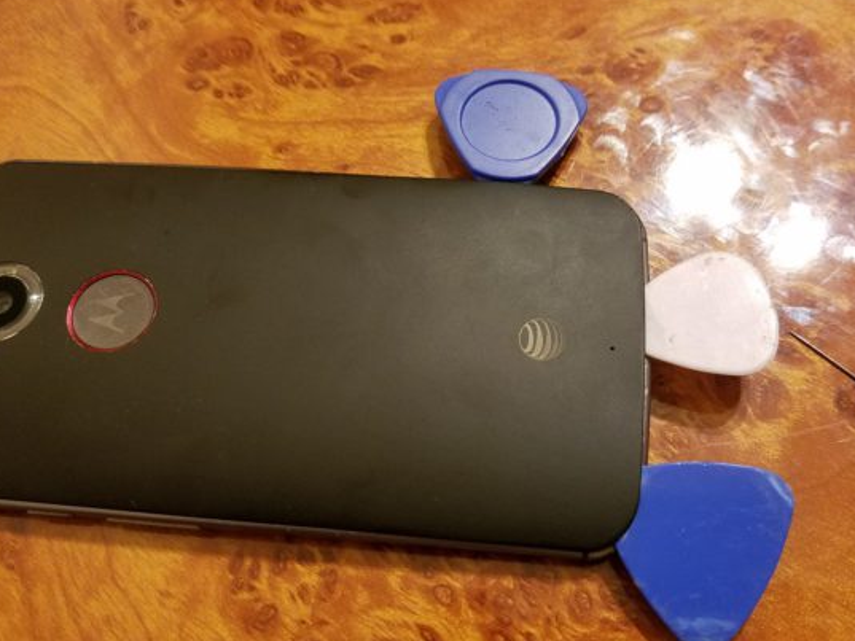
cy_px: 336
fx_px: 766
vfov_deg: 45.4
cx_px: 473
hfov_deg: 58.2
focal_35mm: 31
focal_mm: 4.2
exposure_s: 1/20
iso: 250
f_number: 1.7
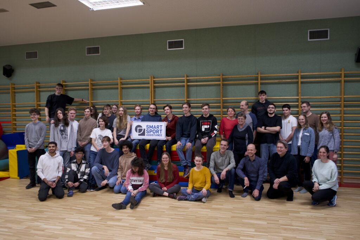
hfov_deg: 65.5
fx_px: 280
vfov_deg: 46.4
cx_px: 180
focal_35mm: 28
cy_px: 120
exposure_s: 1/160
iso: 1250
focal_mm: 28
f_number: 4
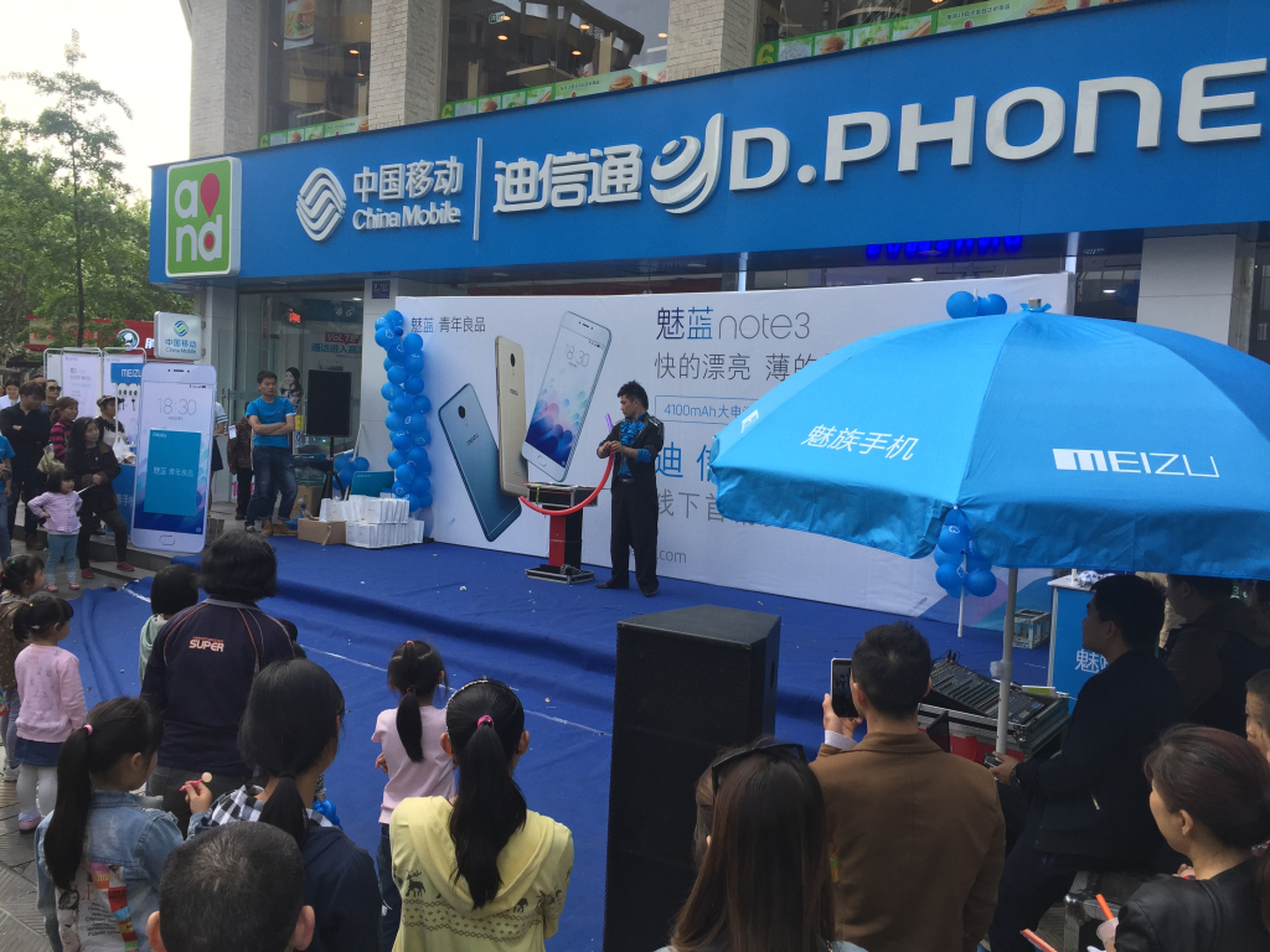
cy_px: 476
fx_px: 1064
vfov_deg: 48.2
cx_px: 635
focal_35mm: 29
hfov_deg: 61.7
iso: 32
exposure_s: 1/465
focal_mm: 4.15
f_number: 2.2
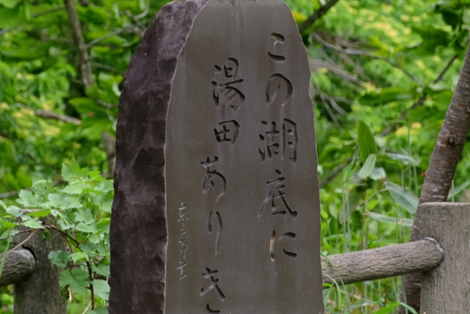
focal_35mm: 432
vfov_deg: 3.2
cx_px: 226
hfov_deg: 4.8
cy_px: 185
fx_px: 5646
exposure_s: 1/80
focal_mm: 110
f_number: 5.6
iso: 100
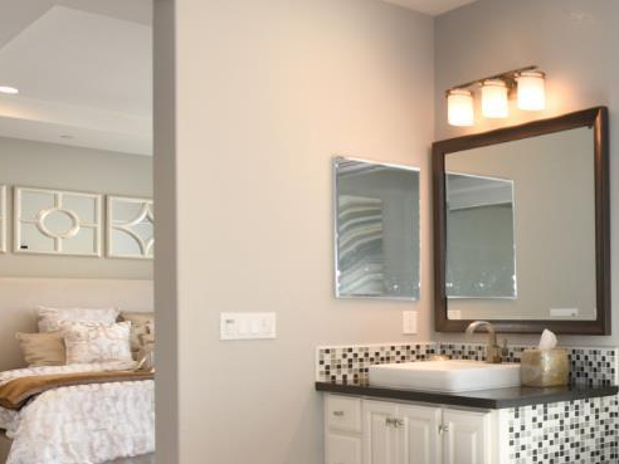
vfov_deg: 33.1
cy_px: 426
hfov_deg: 36.3
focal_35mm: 41
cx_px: 730
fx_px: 733
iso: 320
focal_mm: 14
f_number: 13
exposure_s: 1/6
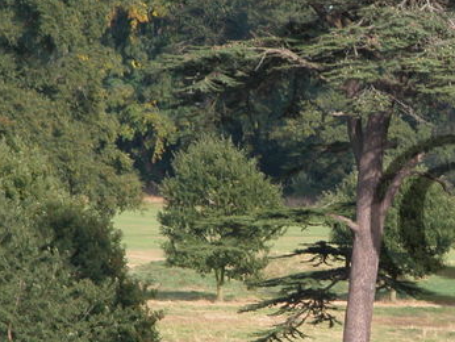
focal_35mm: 638
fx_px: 8392
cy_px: 221
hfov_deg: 3.1
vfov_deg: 2.3
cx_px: 458
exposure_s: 1/211
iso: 100
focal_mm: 71.2
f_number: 5.3
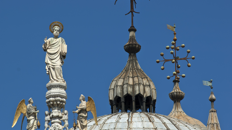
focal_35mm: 252
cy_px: 62
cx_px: 116
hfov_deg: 8.6
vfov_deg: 4.8
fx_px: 1550
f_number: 5
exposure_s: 1/1600
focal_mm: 160
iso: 200
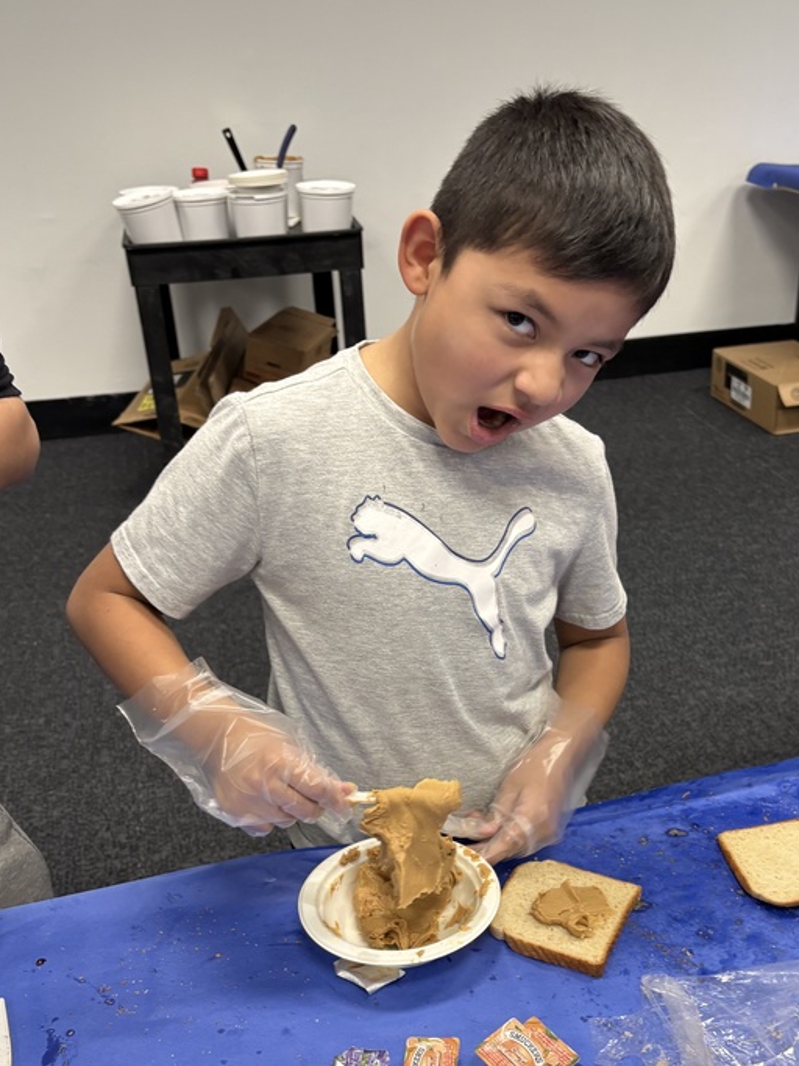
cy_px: 732
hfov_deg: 36.7
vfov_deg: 46.9
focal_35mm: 39
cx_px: 479
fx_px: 1201
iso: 125
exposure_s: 1/60
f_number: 1.6
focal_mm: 5.96
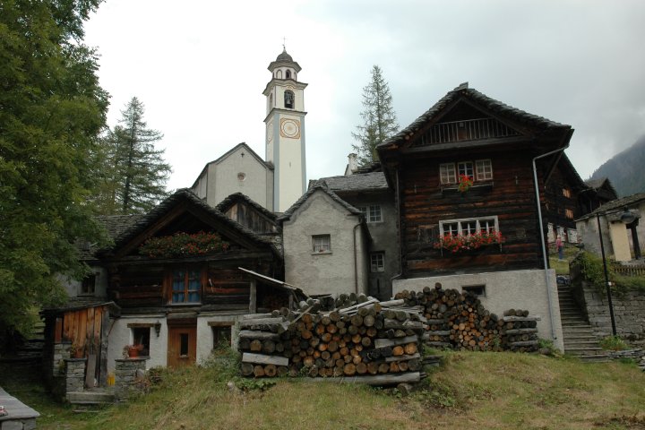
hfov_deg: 57.2
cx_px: 322
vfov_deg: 40.0
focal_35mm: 33
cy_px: 215
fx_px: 591
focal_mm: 22
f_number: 6.3
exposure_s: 1/160
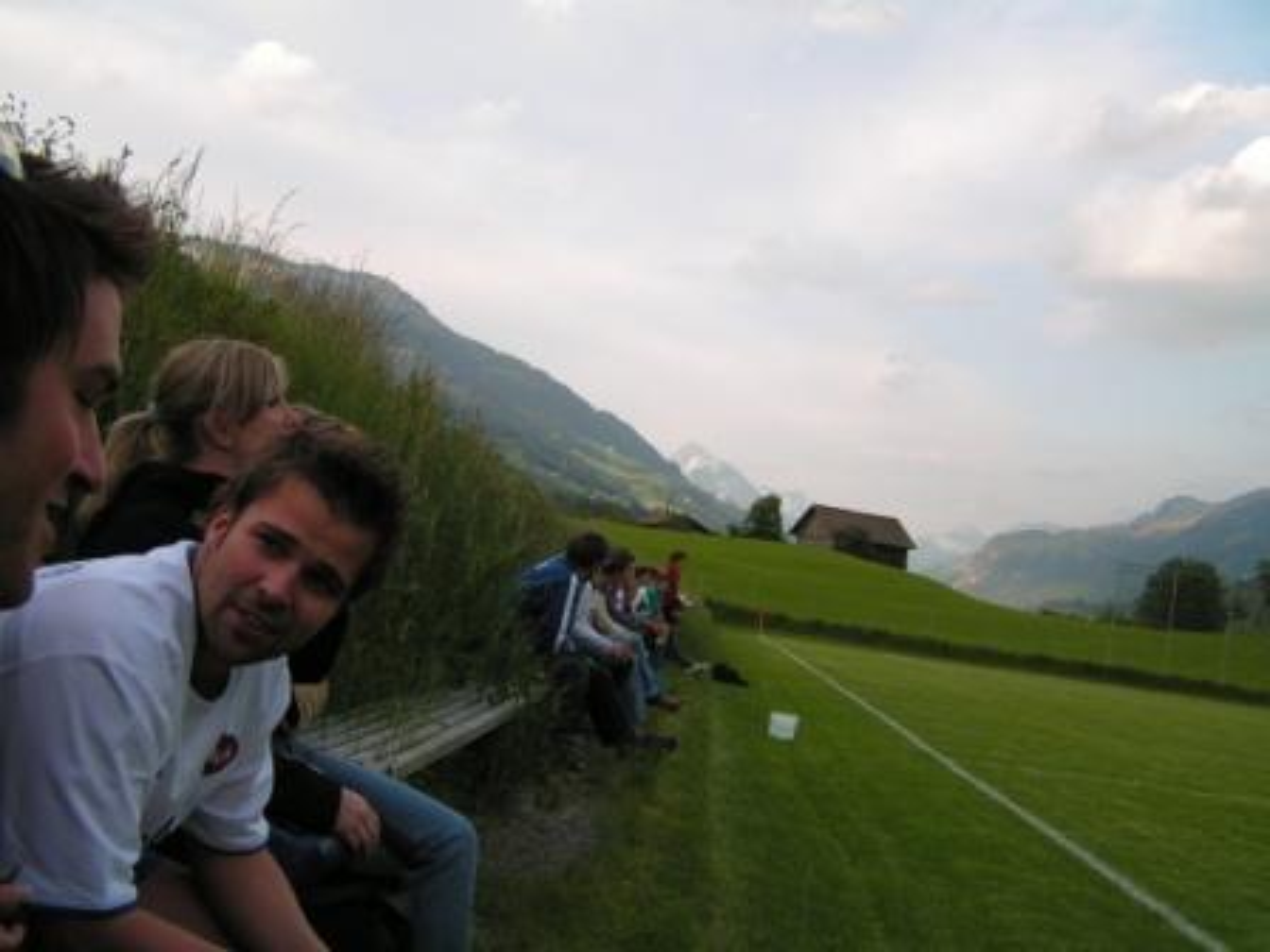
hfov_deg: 49.0
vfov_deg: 37.7
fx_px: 1394
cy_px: 476
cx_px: 635
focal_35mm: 38
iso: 50
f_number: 2.8
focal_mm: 6.3
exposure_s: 1/400
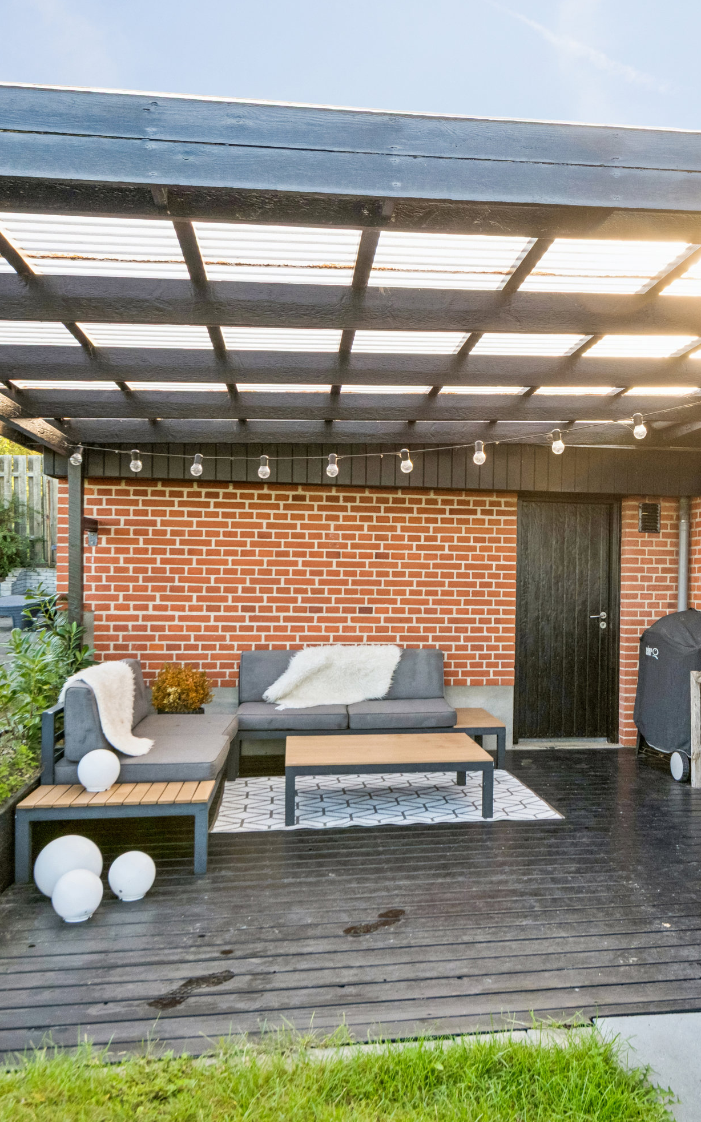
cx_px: 430
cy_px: 560
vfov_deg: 66.5
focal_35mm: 28
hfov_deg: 44.2
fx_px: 856
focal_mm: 18
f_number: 10
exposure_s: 1/200
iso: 800
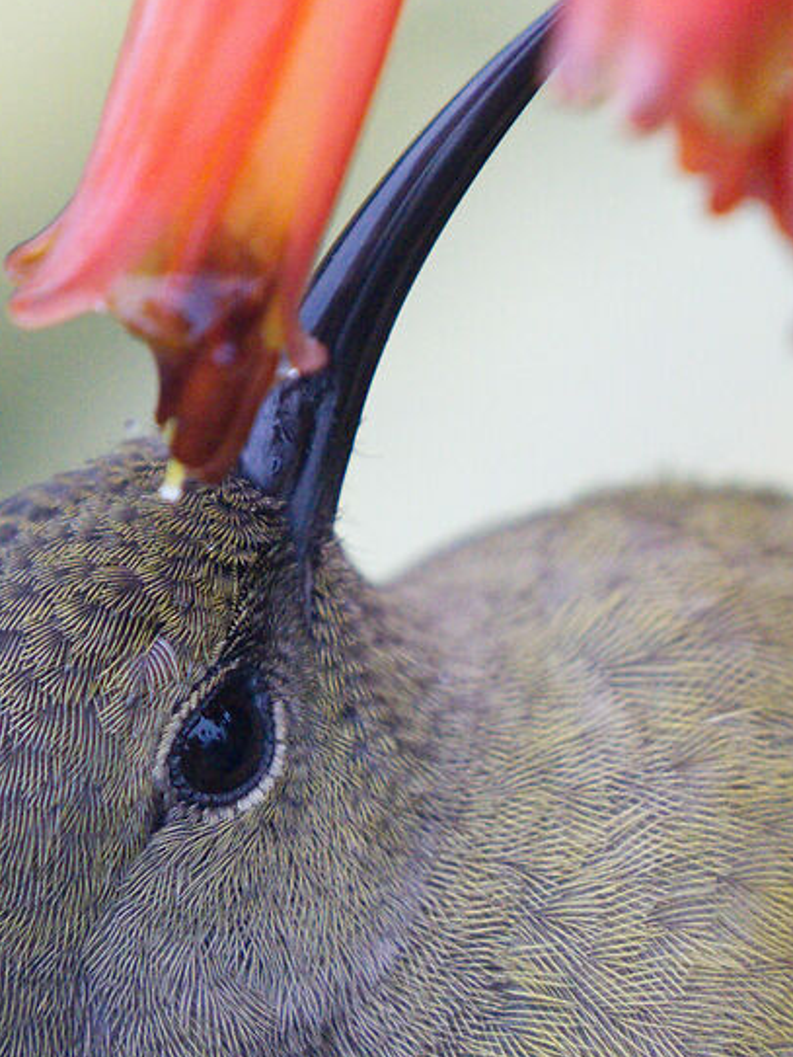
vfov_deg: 1.2
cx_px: 579
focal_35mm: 1703
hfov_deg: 0.9
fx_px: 51977
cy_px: 1444
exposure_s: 1/500
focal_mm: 400
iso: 2500
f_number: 5.6
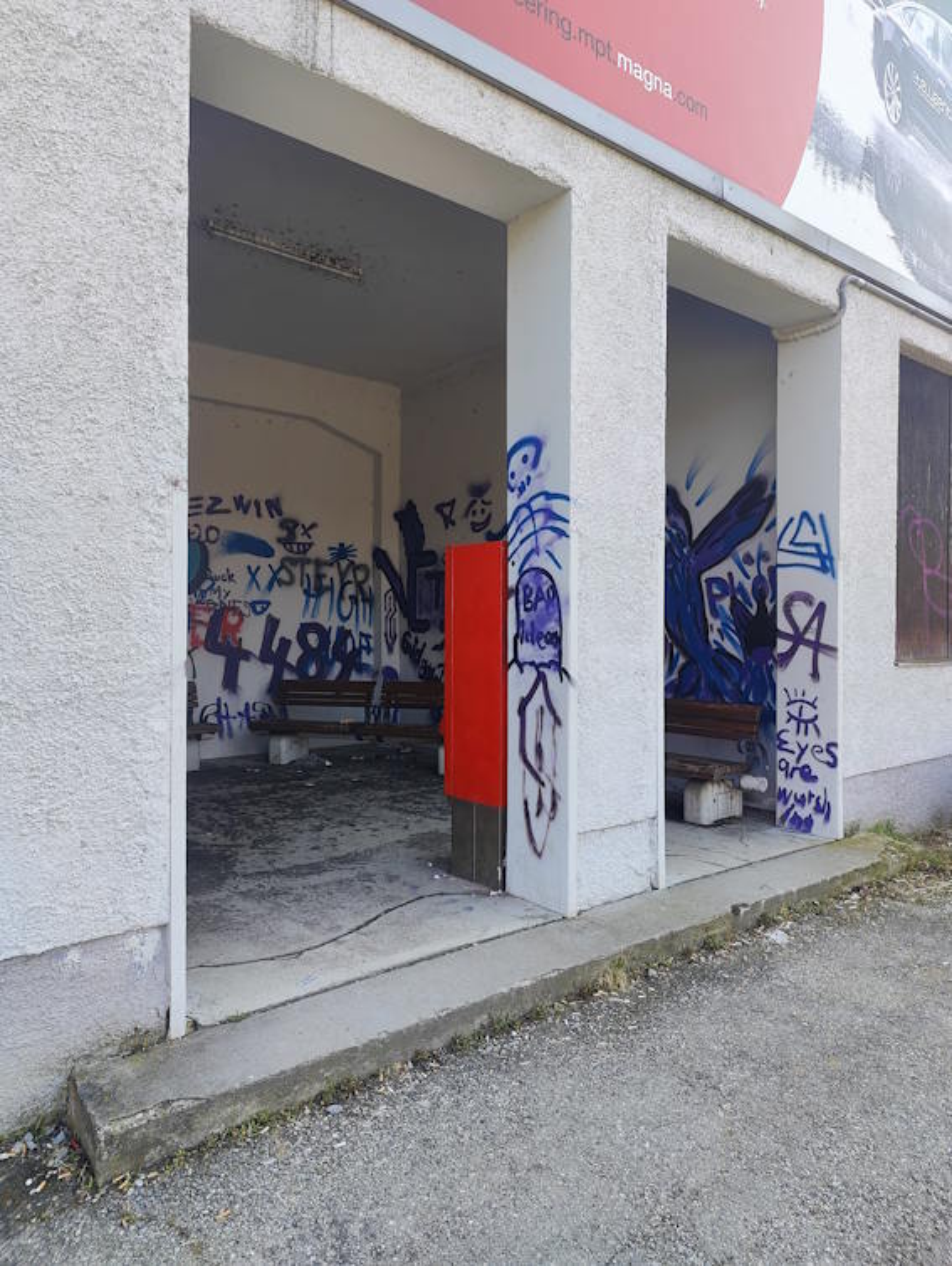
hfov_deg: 59.0
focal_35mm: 23
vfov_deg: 73.9
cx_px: 476
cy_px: 633
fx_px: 842
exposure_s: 1/371
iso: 50
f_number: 1.8
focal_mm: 6.06
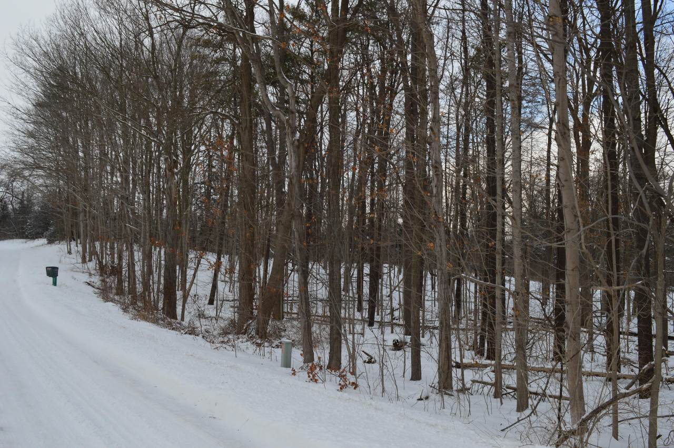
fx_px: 617
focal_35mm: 33
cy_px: 224
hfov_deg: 57.3
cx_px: 337
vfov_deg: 39.9
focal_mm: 22
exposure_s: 1/200
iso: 400
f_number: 10
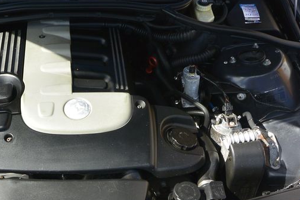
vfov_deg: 24.4
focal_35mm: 55
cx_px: 89
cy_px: 141
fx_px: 458
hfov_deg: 35.7
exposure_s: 1/640
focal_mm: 10
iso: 160
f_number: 4.5
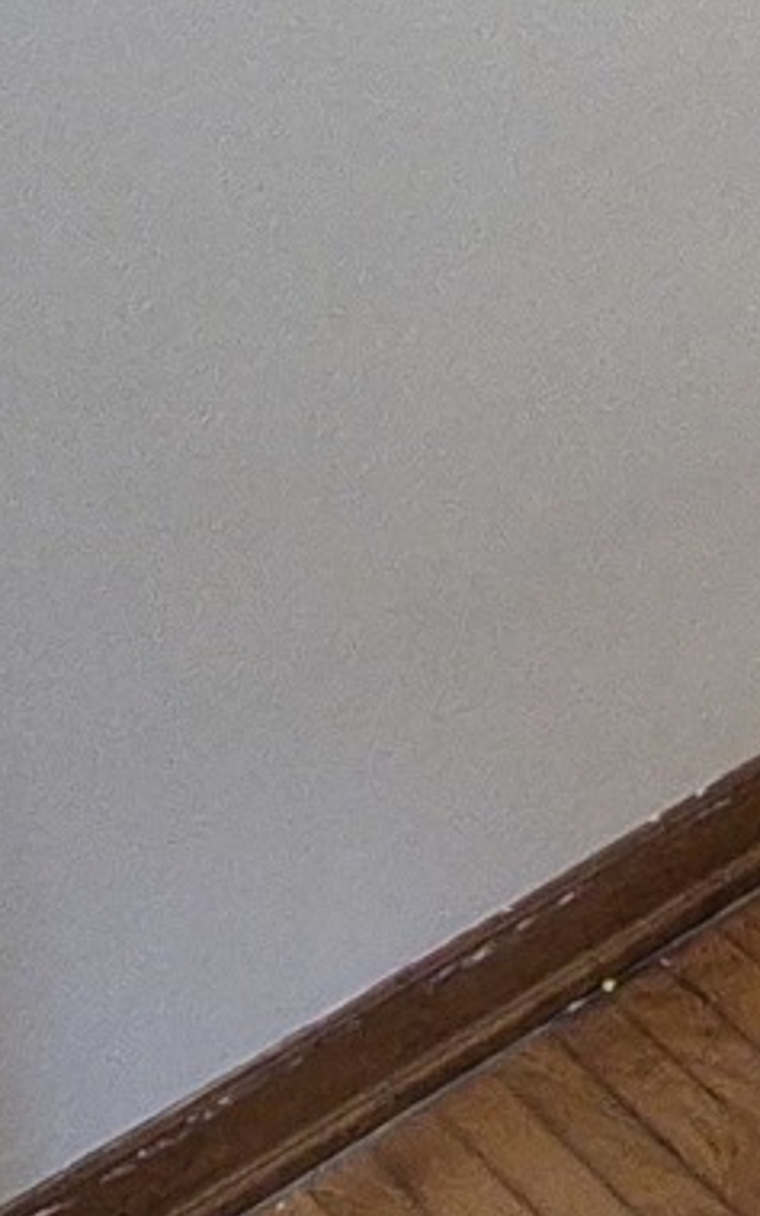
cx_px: 1472
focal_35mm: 93
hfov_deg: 12.5
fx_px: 3081
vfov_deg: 18.3
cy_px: -886
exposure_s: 1/50
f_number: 2.2
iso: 500
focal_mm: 2.2
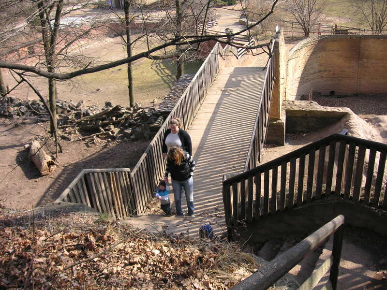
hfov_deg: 50.1
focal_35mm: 37
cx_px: 194
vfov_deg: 38.7
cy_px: 145
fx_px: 414
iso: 50
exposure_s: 1/350
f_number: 2.8
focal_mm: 6.1
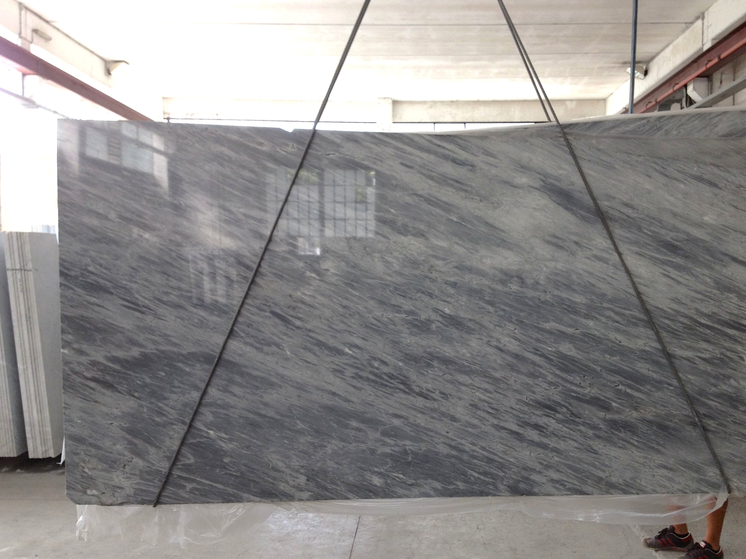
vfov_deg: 36.8
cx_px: 414
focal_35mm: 39
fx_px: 841
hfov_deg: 47.8
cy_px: 305
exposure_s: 1/60
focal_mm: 4.28
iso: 64
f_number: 2.4
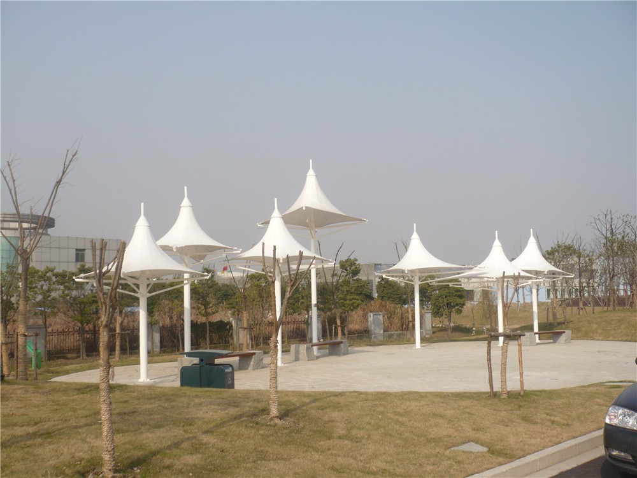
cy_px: 239
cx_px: 318
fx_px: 644
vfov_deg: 40.7
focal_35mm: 35
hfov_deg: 52.6
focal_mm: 5.8
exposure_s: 1/200
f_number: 8
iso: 100
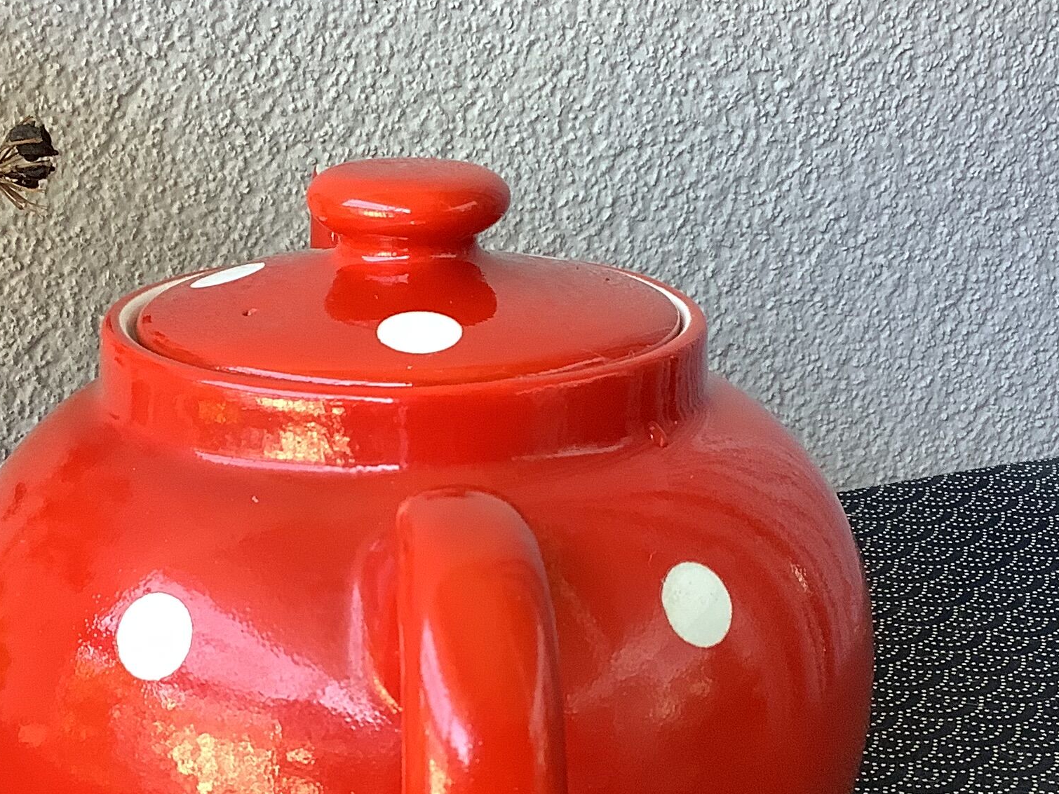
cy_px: 546
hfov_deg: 29.0
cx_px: 485
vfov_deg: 21.8
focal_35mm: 67
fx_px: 2050
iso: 100
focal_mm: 3.3
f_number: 2.4
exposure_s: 1/60
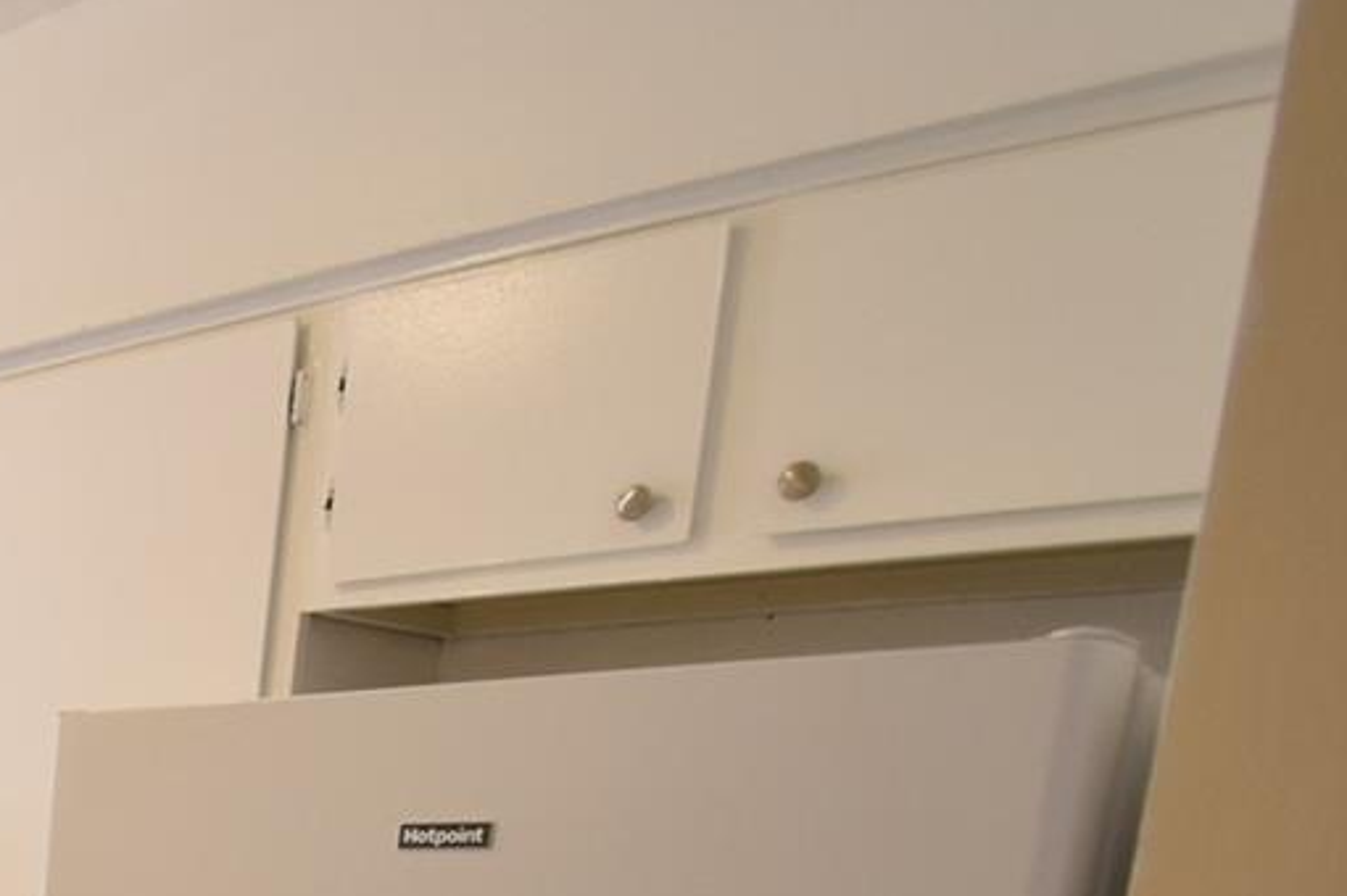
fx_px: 1757
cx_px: -488
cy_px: 1265
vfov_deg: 23.9
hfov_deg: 30.7
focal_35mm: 47
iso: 800
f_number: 3.5
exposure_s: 1/45
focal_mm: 10
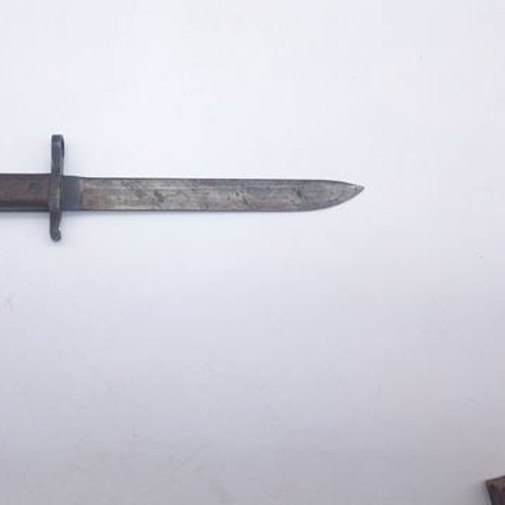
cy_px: 217
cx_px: 162
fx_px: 561
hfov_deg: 47.5
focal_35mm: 34
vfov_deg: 48.3
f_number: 1.8
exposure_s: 1/50
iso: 50
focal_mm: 5.23
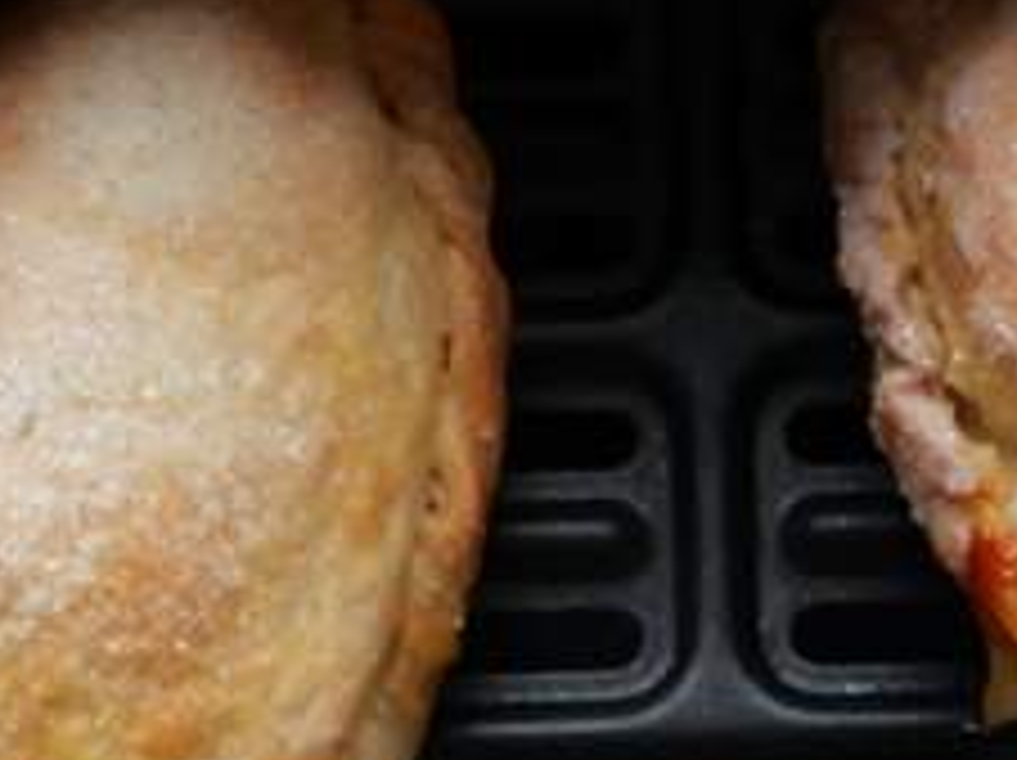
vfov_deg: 3.0
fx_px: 14351
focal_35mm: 489
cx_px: 630
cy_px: 1198
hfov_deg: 4.1
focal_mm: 46
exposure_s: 1/100
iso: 1600
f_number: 3.9
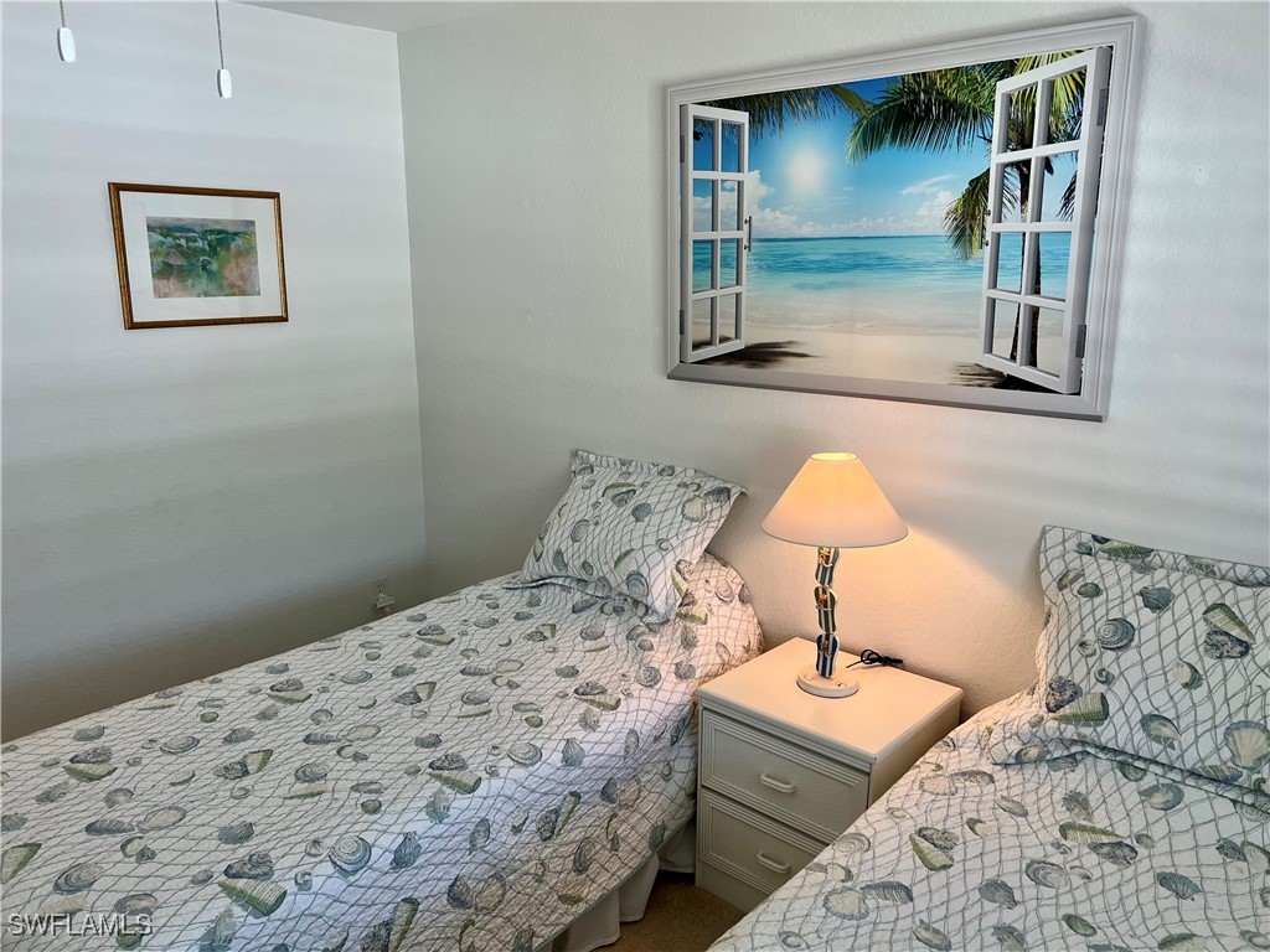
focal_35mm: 26
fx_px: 954
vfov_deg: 53.1
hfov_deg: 67.3
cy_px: 476
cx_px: 635
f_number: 1.5
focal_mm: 5.7
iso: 80
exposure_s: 1/120
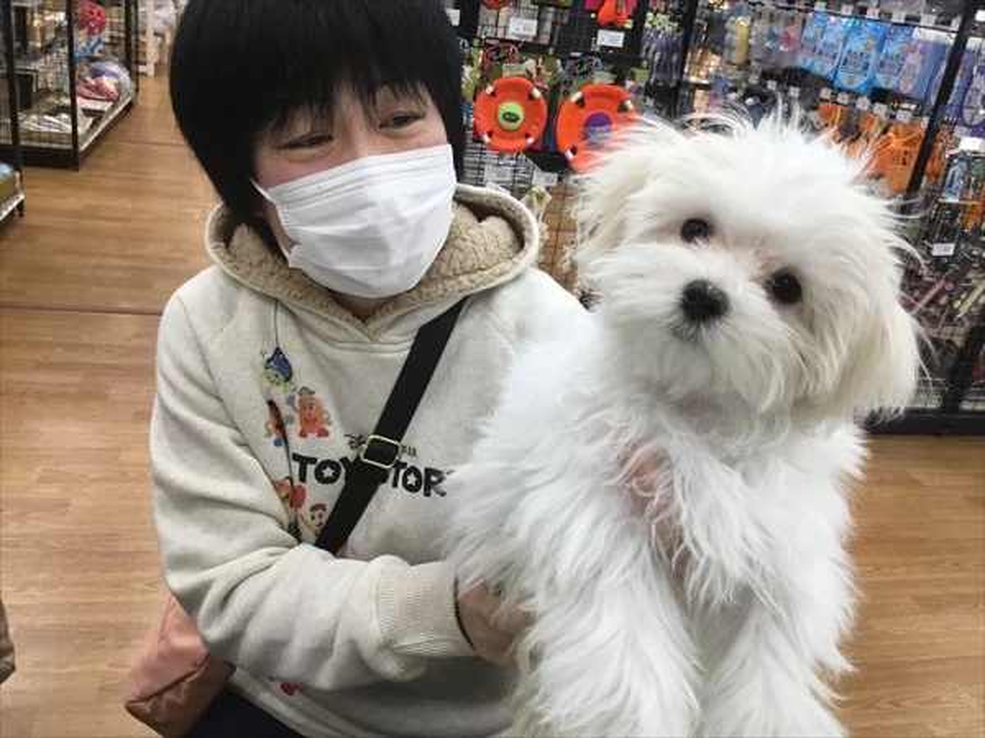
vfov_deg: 45.4
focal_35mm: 31
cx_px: 492
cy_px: 369
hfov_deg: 58.4
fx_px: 882
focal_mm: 3.3
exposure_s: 1/33
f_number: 2.4
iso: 50
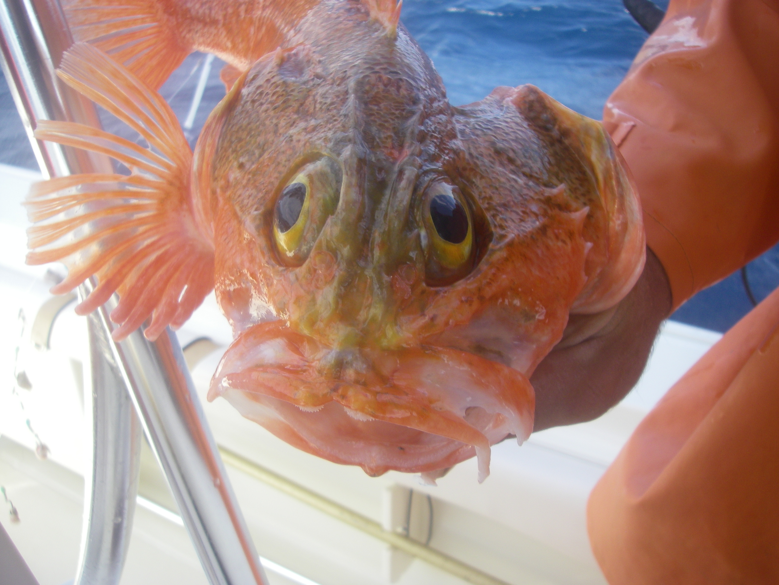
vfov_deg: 37.7
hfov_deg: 49.0
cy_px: 292
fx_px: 855
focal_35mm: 38
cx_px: 390
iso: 64
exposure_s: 1/250
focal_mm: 6.3
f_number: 3.3
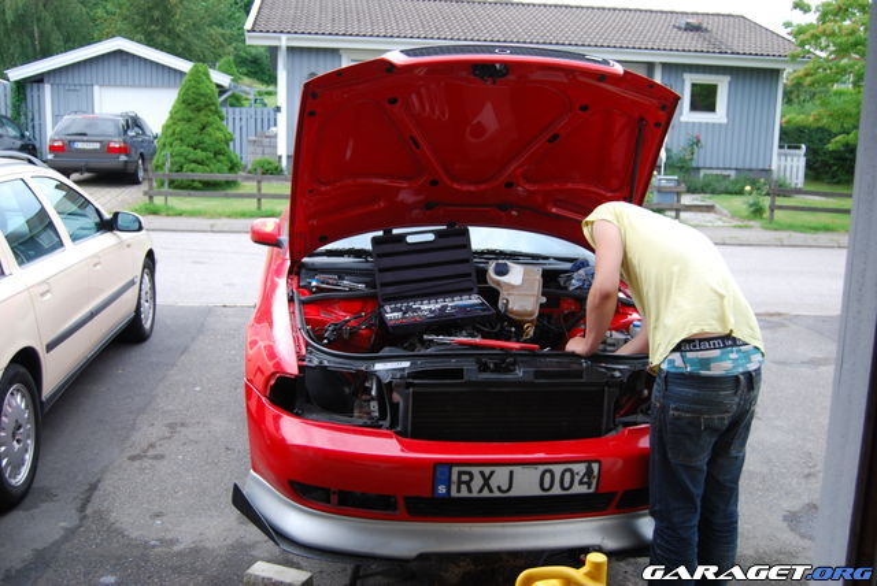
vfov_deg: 36.9
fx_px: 878
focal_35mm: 36
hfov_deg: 53.1
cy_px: 293
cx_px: 438
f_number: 4
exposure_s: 1/50
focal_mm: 24
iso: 200
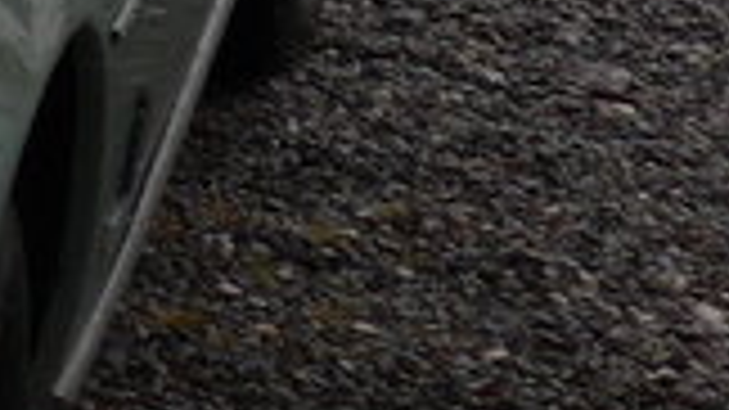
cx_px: -1526
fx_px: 6087
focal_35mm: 315
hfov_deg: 6.3
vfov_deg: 3.8
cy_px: -279
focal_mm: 8
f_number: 2.8
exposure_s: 1/320
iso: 80
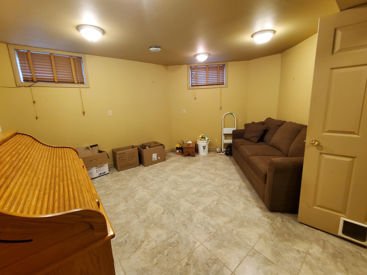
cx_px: 180
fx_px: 148
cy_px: 128
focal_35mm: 14
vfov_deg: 85.5
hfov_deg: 102.1
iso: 400
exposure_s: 1/40
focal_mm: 1.8
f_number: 2.2
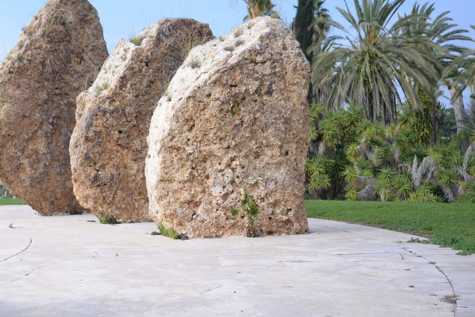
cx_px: 45
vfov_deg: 22.5
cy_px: 85
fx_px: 792
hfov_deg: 31.8
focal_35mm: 60
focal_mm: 33
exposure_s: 1/1250
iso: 125
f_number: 3.5
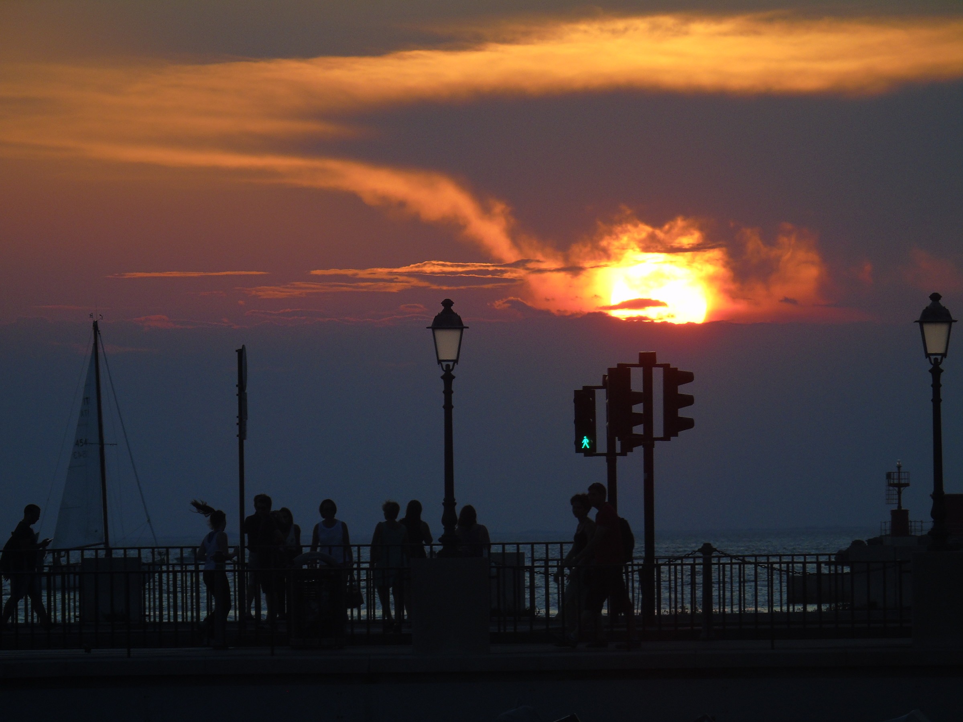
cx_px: 482
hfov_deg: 5.5
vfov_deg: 4.1
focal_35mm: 363
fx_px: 10098
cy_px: 361
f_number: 5.9
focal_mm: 65
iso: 80
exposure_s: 1/200
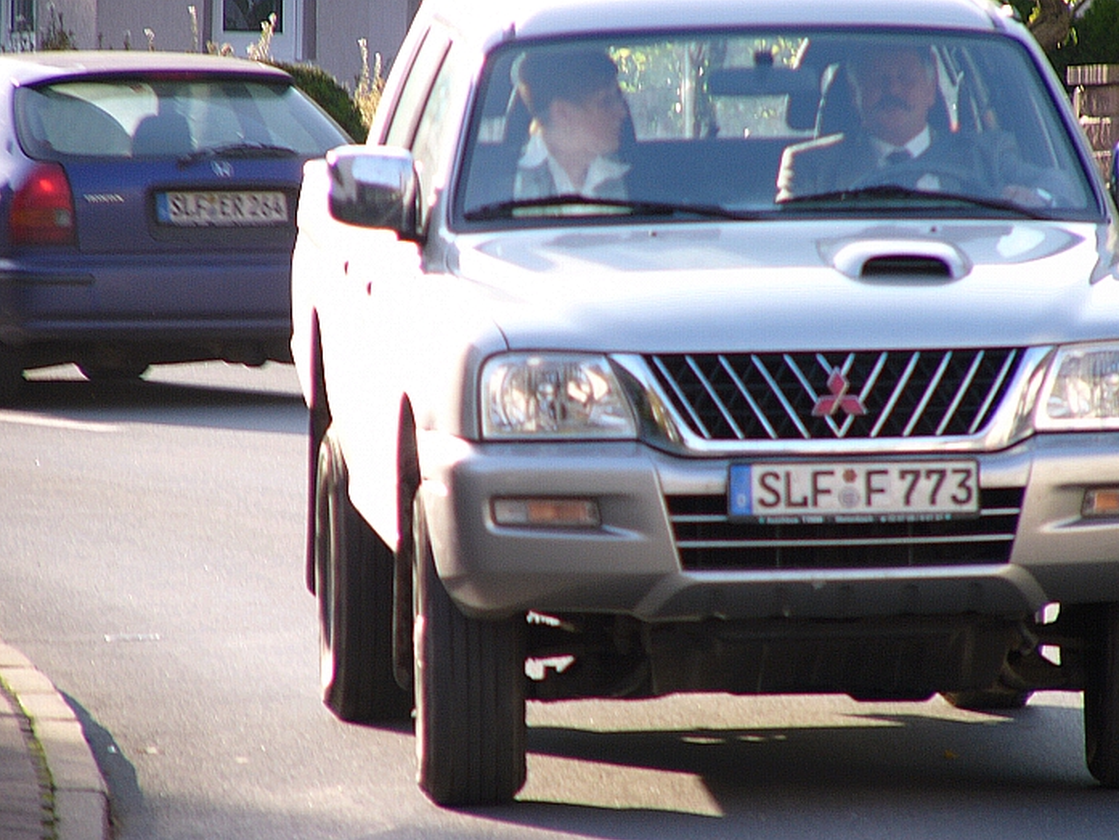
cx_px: 560
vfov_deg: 3.4
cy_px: 420
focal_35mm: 434
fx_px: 14032
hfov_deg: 4.6
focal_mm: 72
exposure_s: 1/160
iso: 50
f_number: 2.8
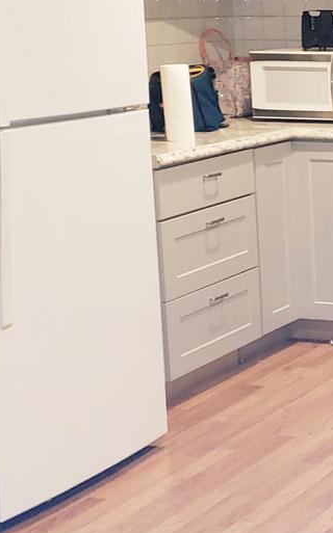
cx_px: 606
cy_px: 182
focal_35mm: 86
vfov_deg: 24.0
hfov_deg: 13.5
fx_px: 1251
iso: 125
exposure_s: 1/17
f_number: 1.5
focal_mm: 4.3
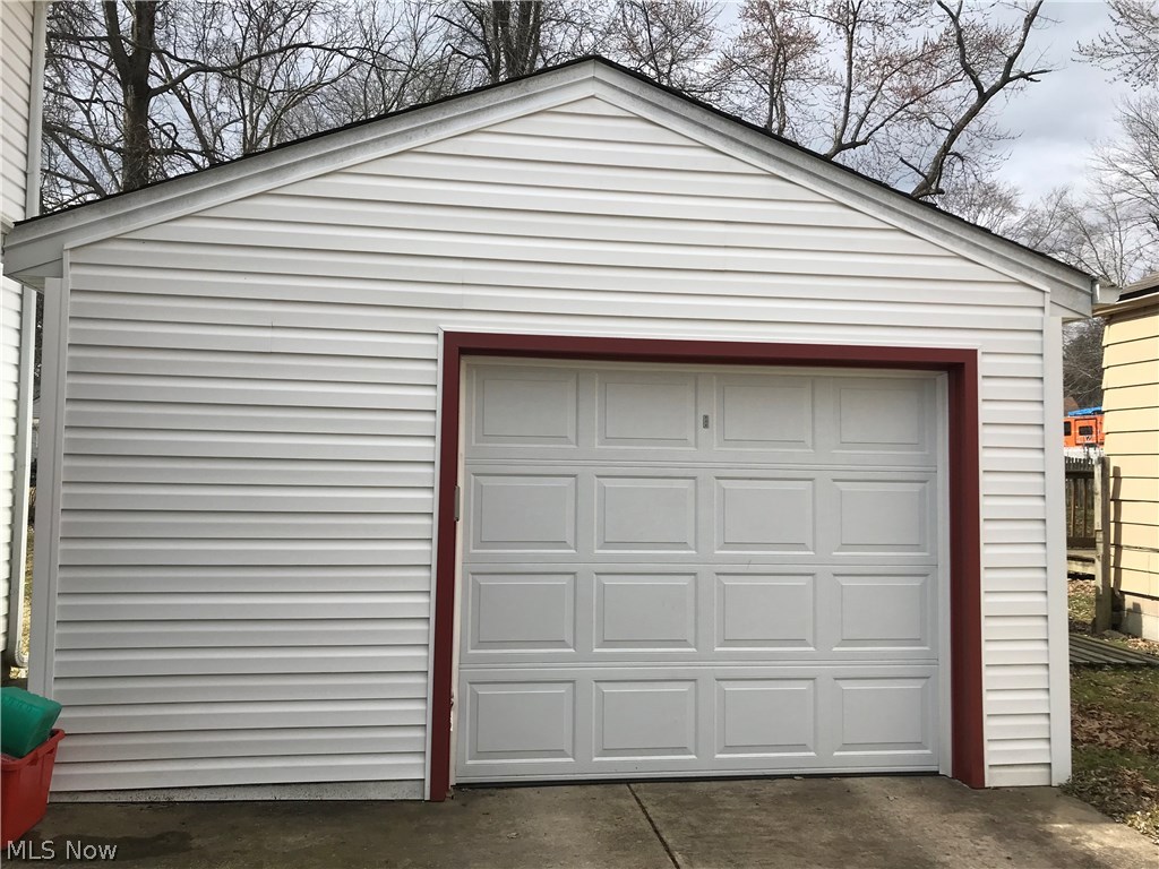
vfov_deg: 49.7
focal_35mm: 28
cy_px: 434
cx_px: 580
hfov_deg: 63.4
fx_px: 937
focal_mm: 3.99
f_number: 1.8
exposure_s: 1/2128
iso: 20
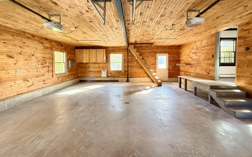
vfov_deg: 74.3
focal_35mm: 15
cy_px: 66
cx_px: 127
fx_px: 103
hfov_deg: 101.5
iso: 320
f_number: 2.2
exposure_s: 1/99
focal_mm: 2.22
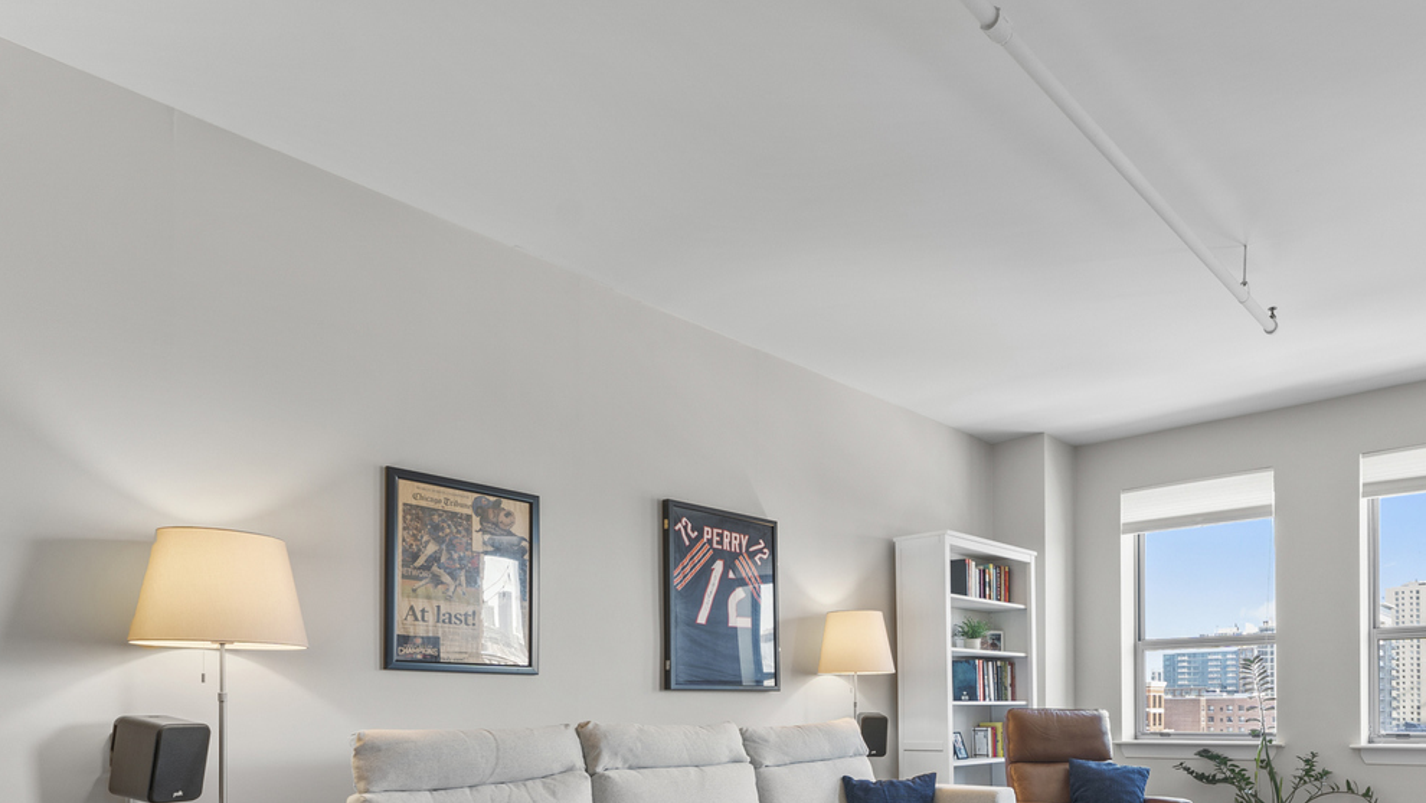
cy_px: 701
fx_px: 908
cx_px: 995
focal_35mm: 24
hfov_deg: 73.0
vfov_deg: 44.1
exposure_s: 1/20
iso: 640
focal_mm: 14
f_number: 7.1
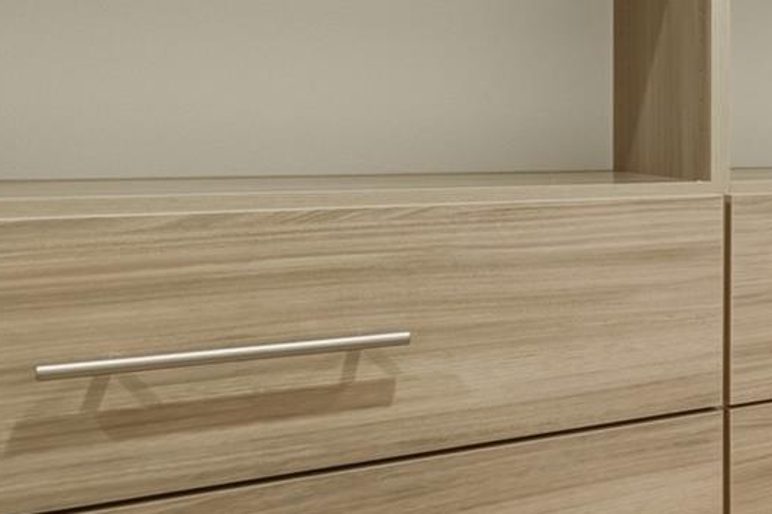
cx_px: 1094
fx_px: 1029
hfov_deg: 29.4
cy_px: 134
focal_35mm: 48
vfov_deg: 27.7
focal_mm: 16
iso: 400
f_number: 9
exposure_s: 1/60
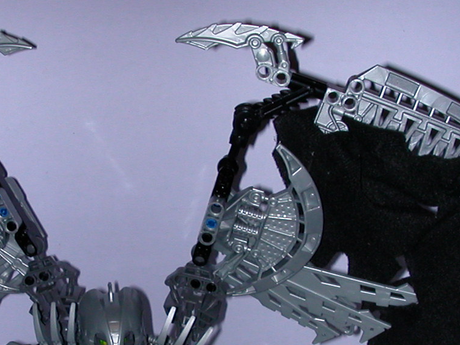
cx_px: 153
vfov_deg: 18.7
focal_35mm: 78
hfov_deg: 24.9
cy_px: 292
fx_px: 1036
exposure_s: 1/59.9
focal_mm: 5.6
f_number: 4.5
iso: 100
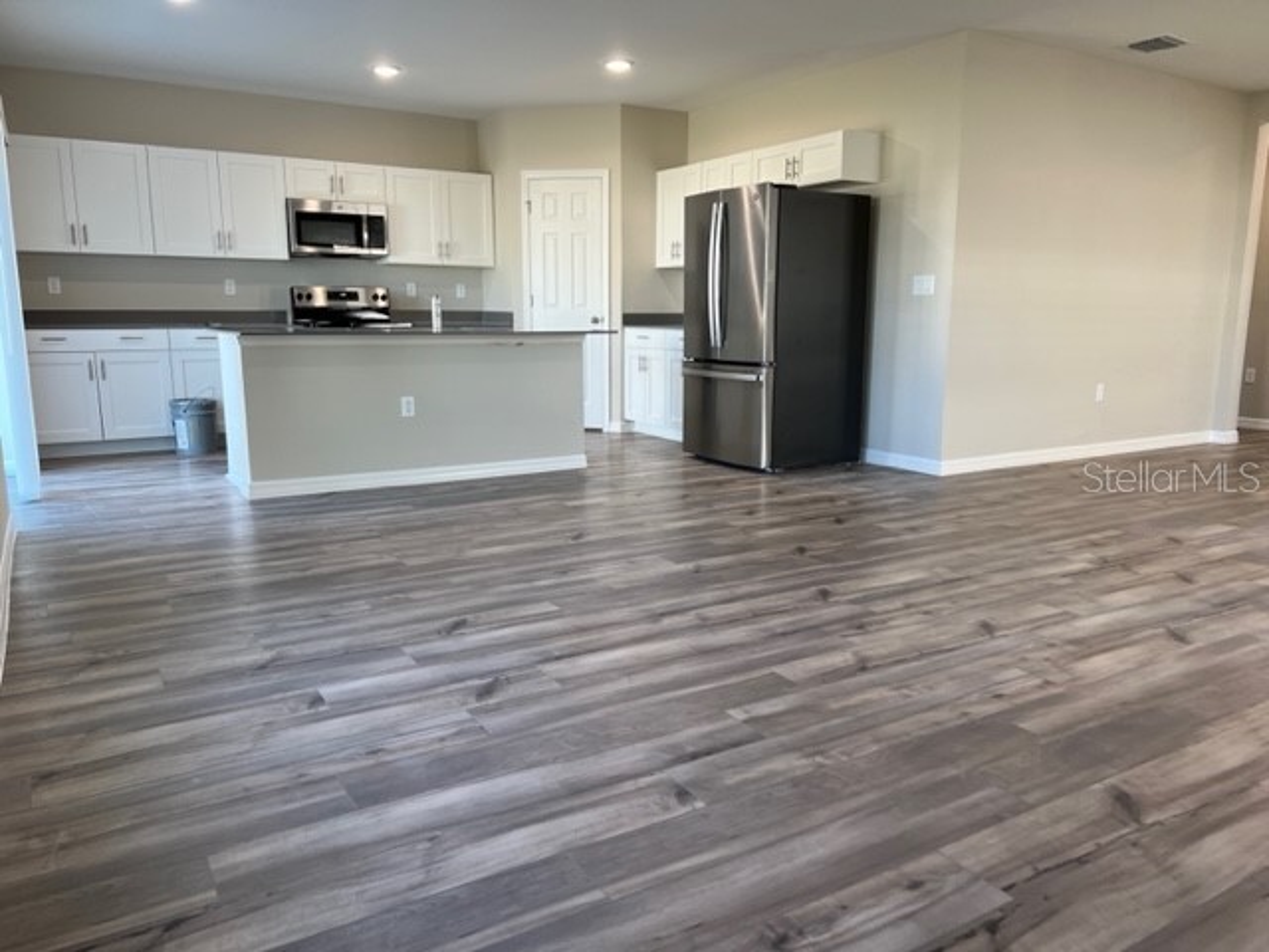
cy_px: 476
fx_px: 953
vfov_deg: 53.1
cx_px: 634
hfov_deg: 67.3
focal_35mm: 26
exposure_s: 1/120
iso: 100
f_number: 1.5
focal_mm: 5.7
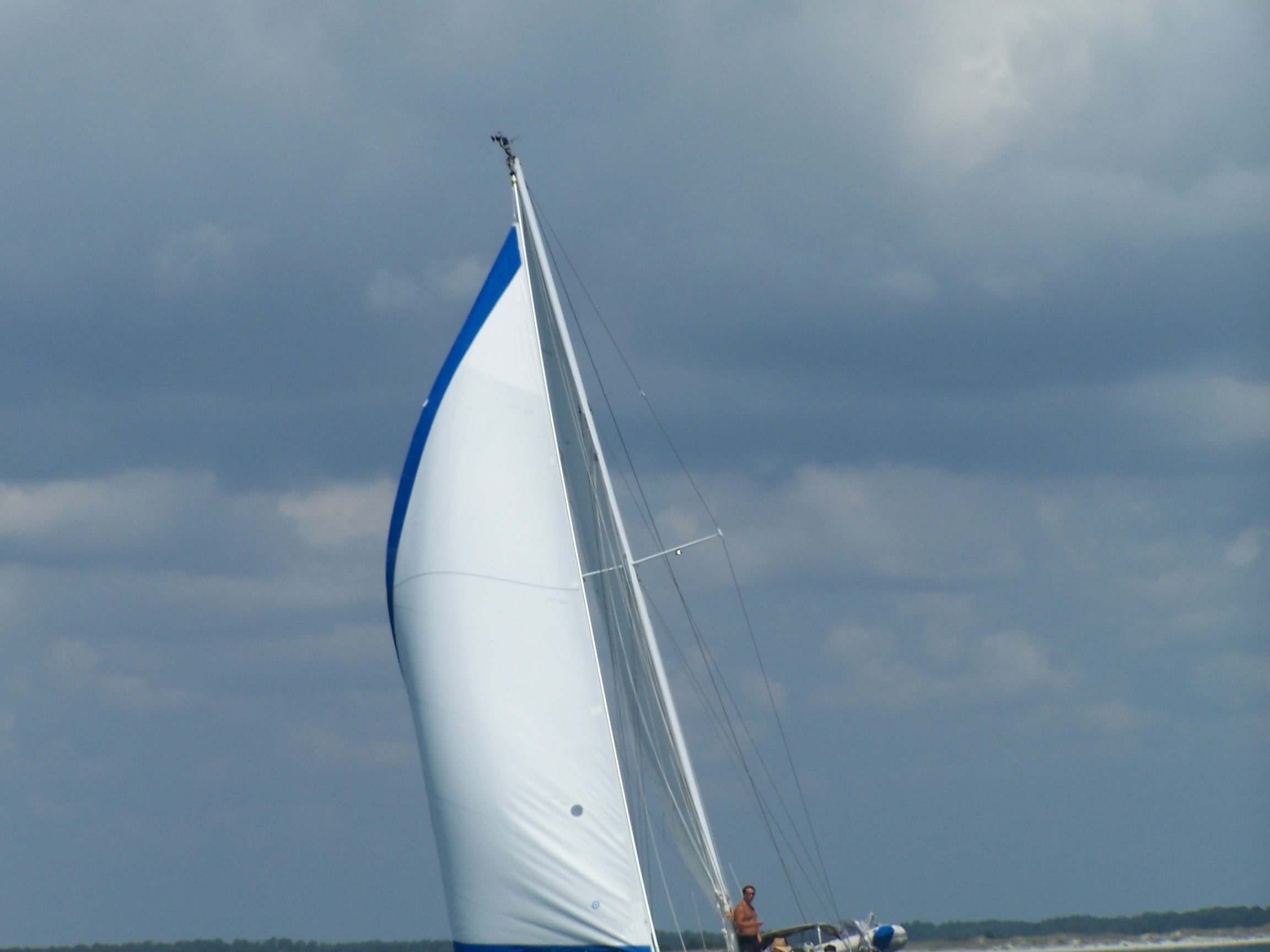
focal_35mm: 189
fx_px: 6934
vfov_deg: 7.9
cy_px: 476
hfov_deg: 10.5
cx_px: 635
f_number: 6.3
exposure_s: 1/750
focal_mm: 31.3
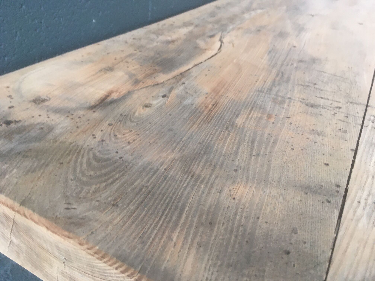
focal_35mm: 29
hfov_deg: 61.7
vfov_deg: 48.2
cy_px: 140
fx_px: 314
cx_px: 188
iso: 125
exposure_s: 1/33
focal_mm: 4.15
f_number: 2.2
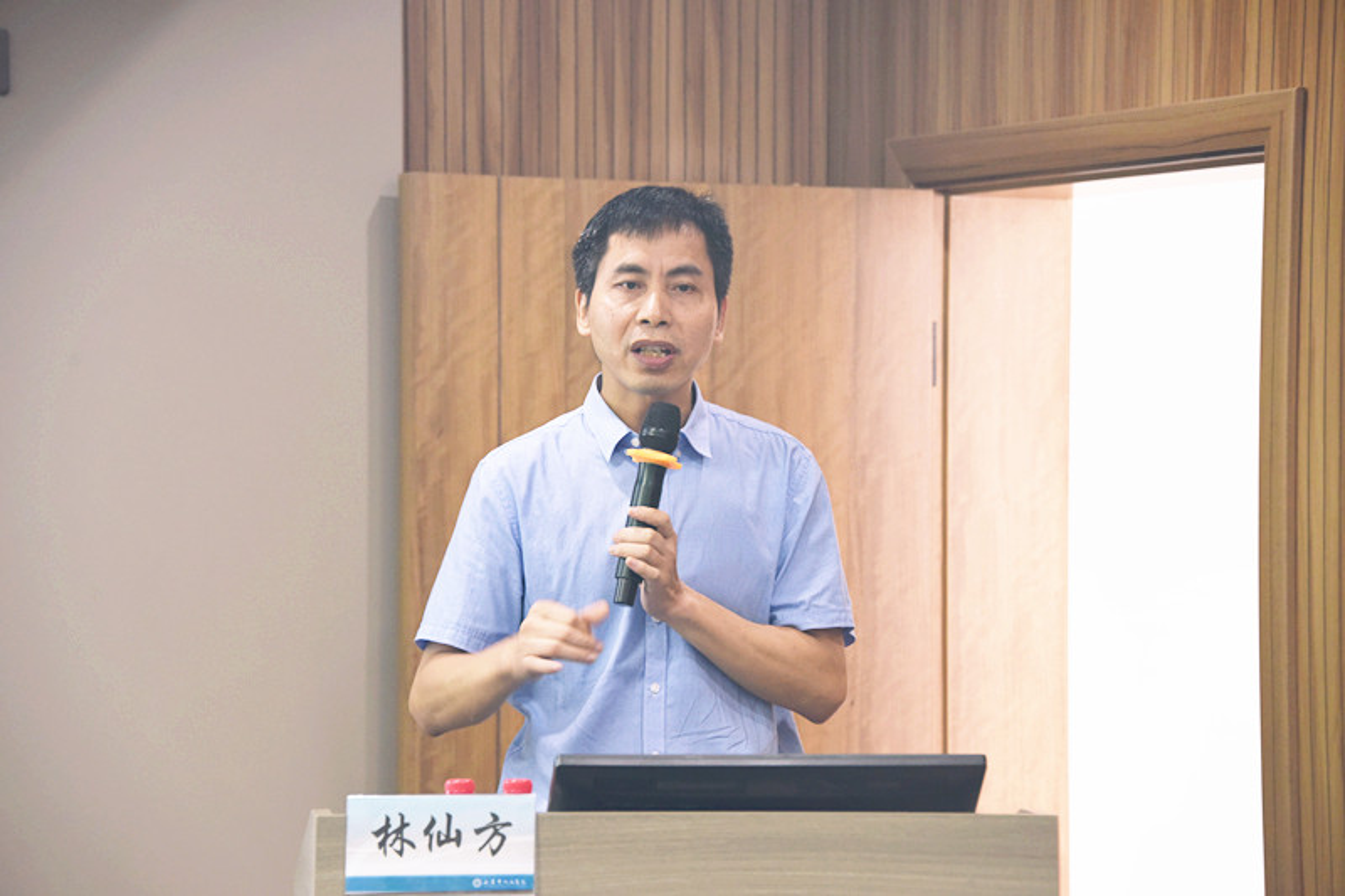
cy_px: 448
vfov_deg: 9.5
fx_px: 5416
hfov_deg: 14.2
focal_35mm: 145
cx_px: 672
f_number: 5.6
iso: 1600
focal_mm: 145
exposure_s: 1/60
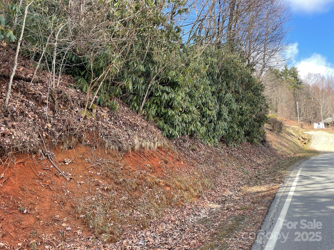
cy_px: 125
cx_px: 167
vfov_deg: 53.1
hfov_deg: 67.3
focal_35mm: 26
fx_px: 251
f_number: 1.6
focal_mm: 4.2
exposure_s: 1/337
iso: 32
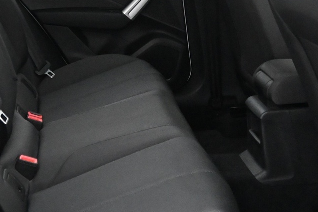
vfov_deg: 22.2
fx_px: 539
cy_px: 81
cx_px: 129
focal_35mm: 61
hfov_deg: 32.8
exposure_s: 1/60
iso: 7200
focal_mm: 16
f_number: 3.5
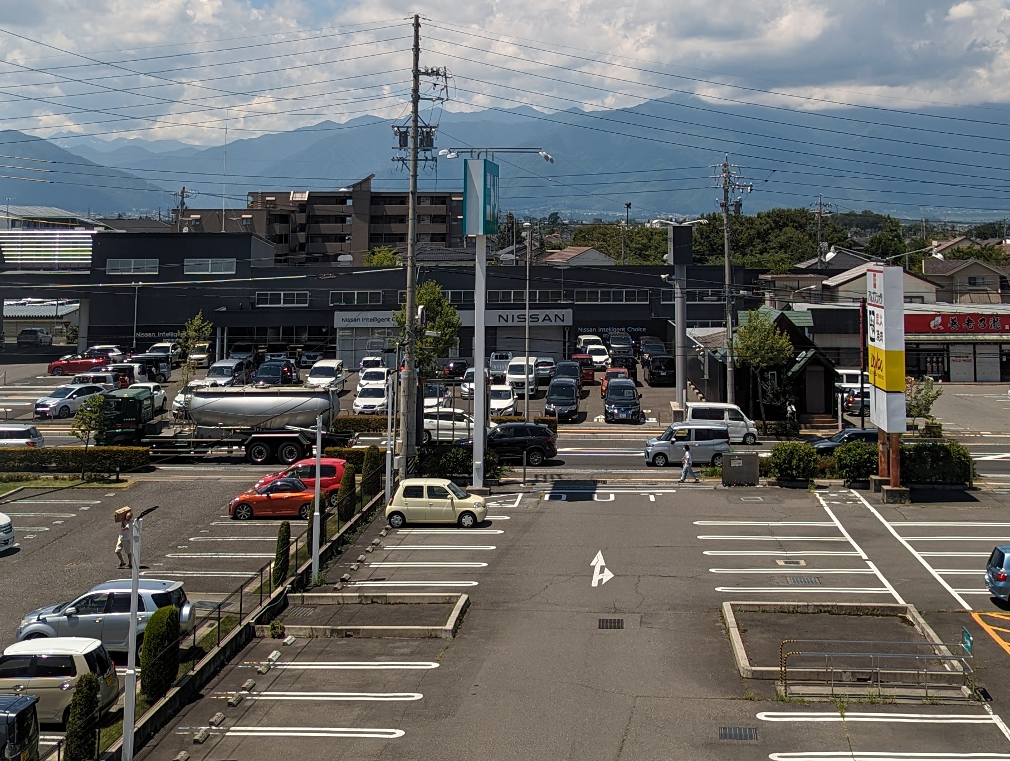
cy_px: 23
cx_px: 602
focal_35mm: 54
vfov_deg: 25.9
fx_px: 1578
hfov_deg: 35.4
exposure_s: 1/735
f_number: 1.85
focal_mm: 6.81
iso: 41
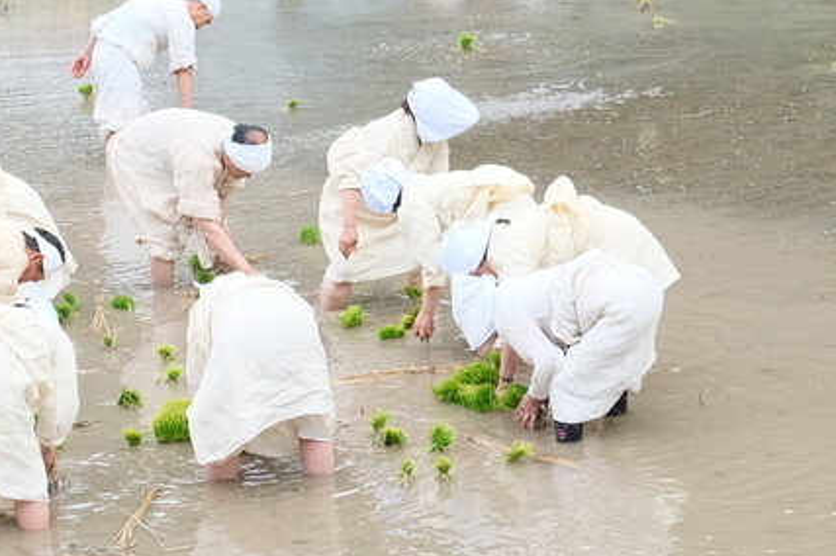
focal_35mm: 128
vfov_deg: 10.7
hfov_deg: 15.9
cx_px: 660
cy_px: 301
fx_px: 2970
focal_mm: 26
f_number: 5.6
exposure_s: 1/210
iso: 320
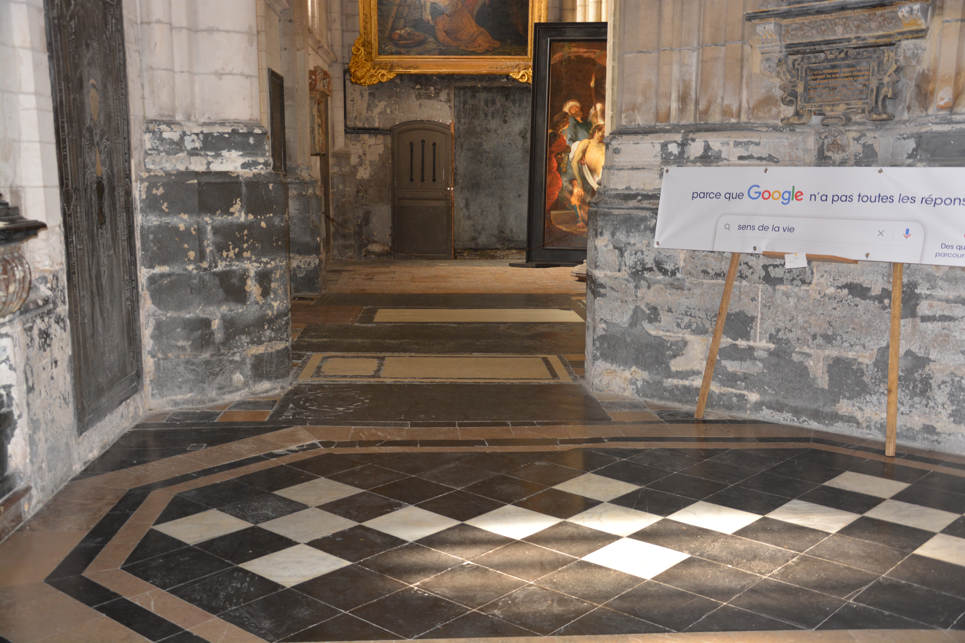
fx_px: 1005
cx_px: 482
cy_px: 322
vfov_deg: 35.5
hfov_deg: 51.3
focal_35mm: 38
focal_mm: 25
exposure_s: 1/80
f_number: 4
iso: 400
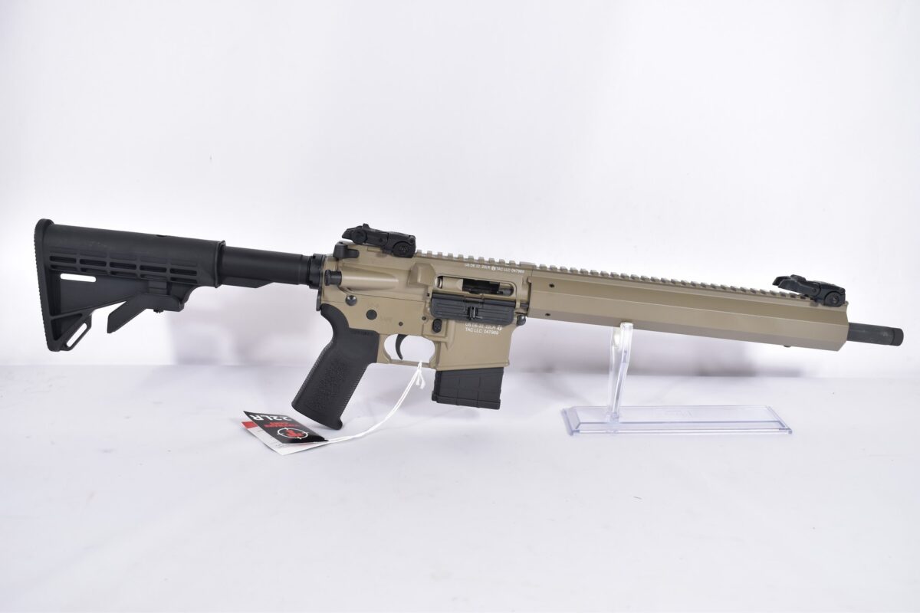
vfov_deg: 36.9
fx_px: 920
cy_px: 306
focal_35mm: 36
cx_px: 460
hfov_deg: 53.1
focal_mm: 24
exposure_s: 1/50
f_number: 5
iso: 640
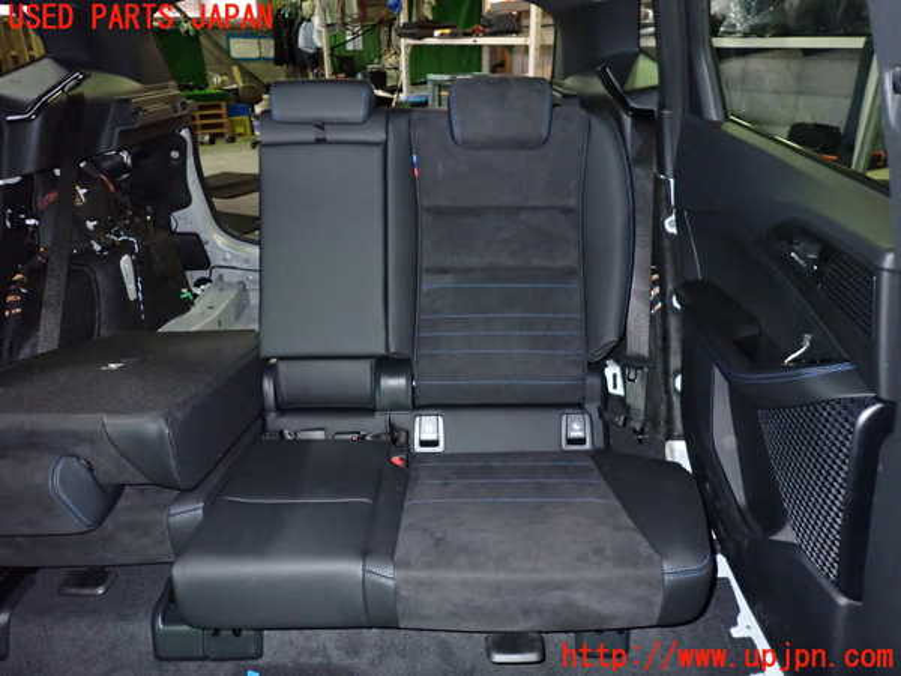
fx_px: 651
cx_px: 450
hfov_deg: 69.4
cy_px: 338
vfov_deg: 54.9
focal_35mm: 25
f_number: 5.6
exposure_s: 1/30
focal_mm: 4.5
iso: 1000
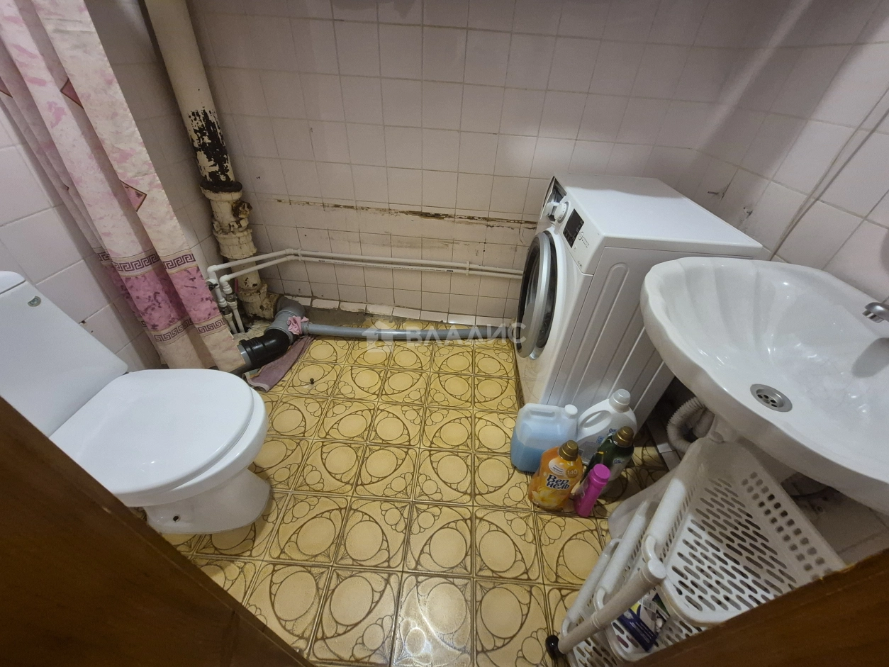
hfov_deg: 106.2
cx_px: 444
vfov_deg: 89.9
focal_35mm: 13
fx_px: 334
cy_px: 334
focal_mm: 1.74
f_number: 2.2
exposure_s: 1/50
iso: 800
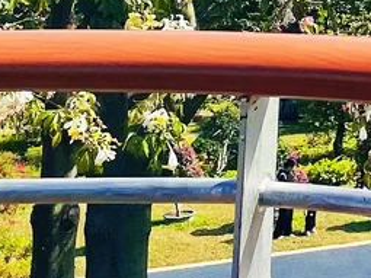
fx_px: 1575
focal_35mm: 147
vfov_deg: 9.0
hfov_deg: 12.4
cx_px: 653
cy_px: -418
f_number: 1.6
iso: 32
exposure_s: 1/3040
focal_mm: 4.2
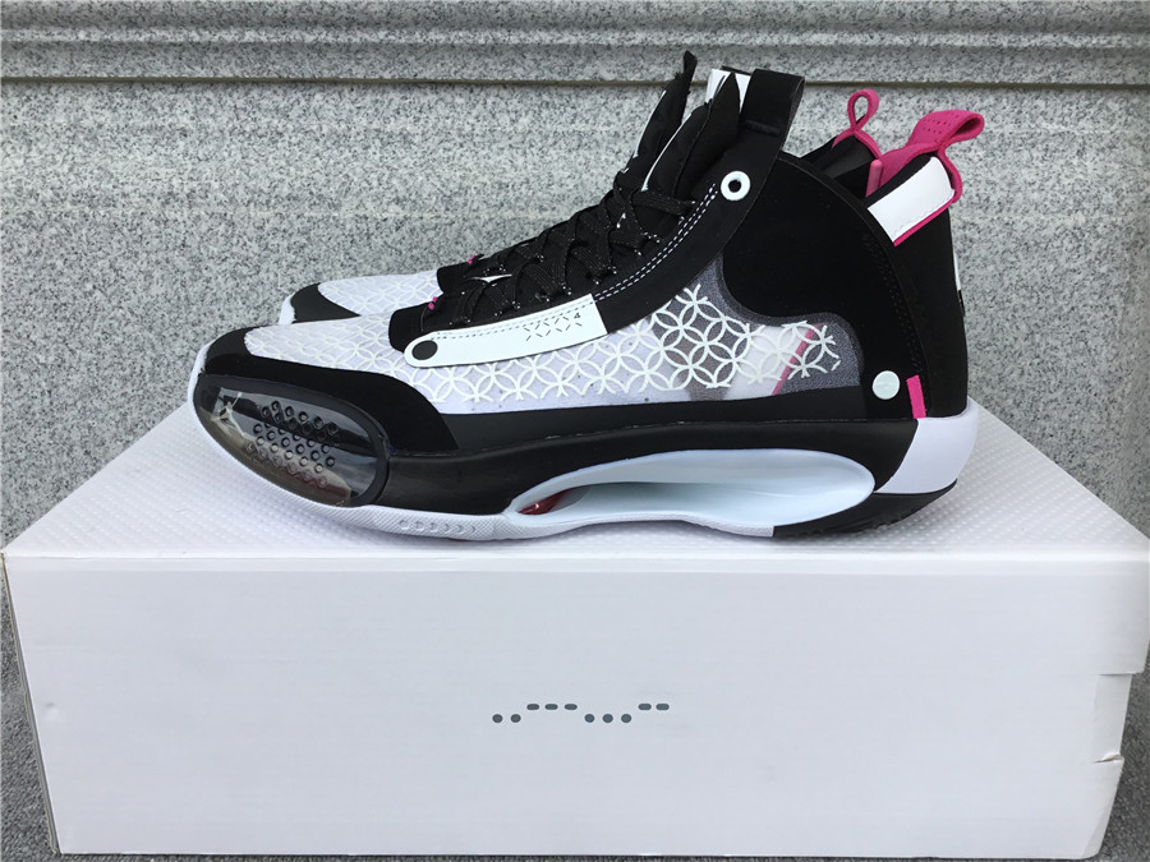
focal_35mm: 31
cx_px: 575
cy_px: 431
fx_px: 1030
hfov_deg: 58.4
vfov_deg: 45.4
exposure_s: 1/205
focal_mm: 3.3
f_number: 2.4
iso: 25
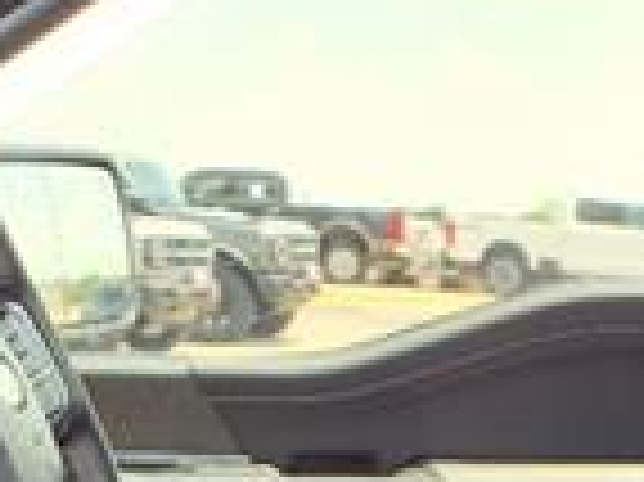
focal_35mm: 121
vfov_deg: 11.3
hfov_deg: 15.9
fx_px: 2249
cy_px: 883
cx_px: 676
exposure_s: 1/120
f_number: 1.9
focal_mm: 3.58
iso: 40
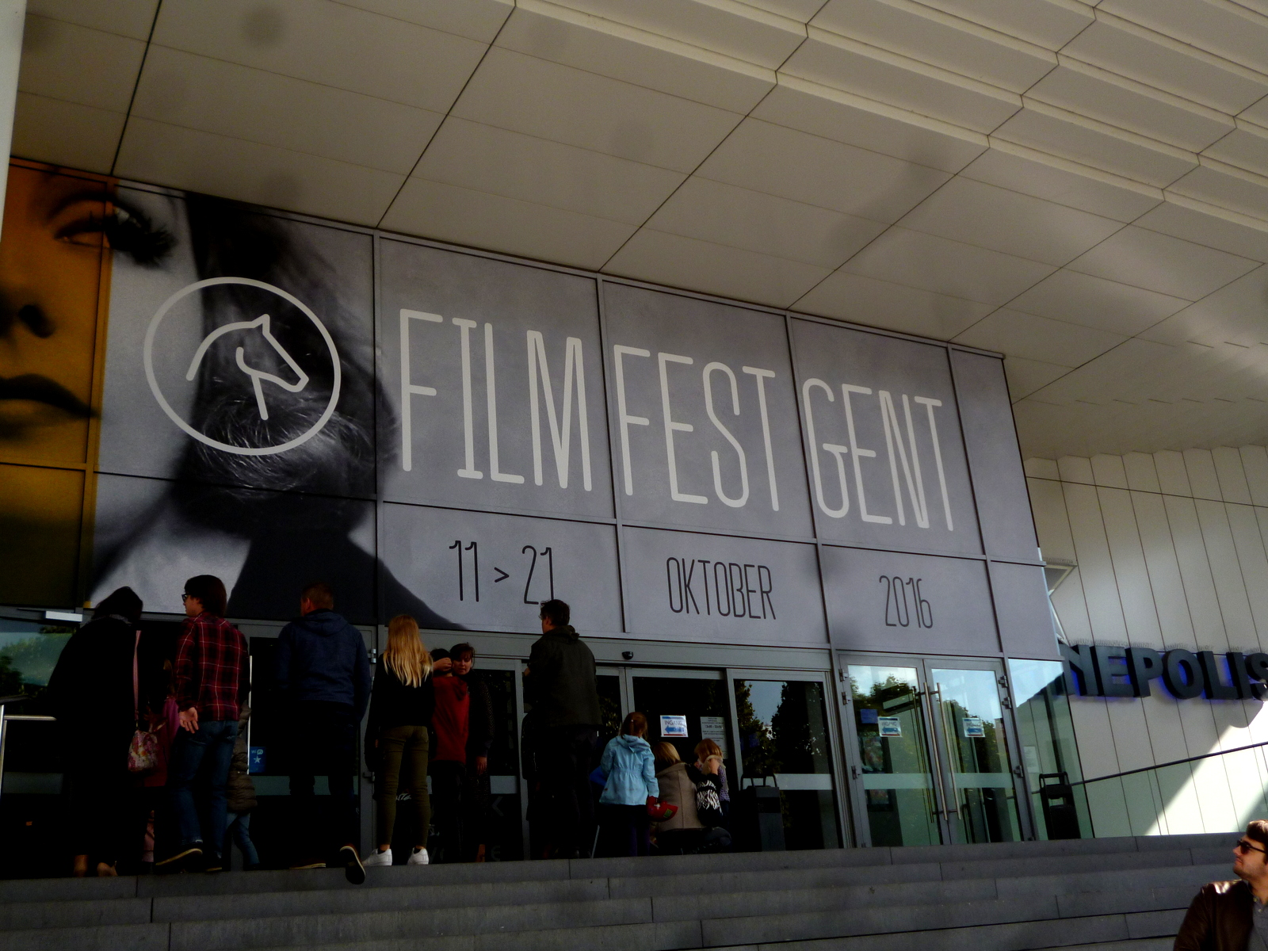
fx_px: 1319
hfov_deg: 51.4
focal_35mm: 36
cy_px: 476
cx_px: 634
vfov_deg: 39.7
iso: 100
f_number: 3.5
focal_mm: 6.4
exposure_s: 1/400
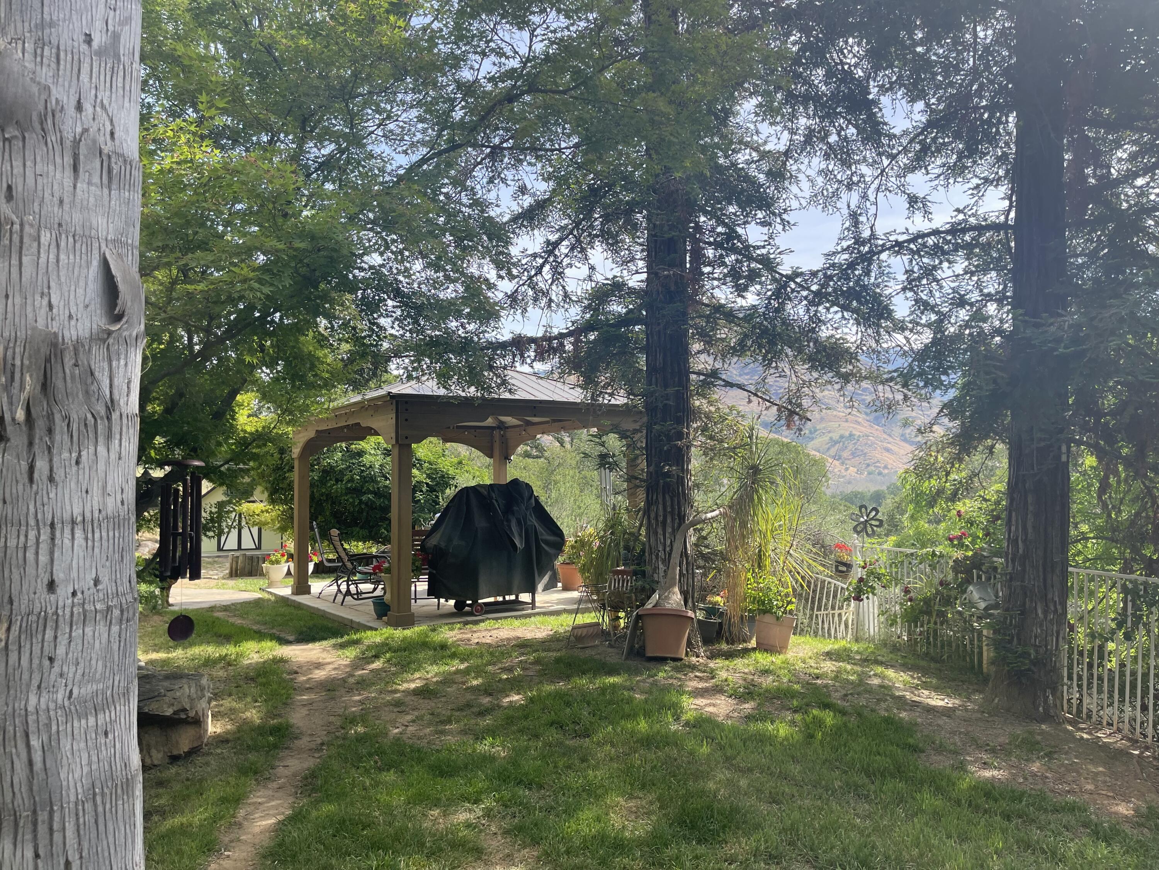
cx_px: 580
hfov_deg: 69.4
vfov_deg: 54.9
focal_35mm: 25
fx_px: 837
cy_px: 435
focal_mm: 5.1
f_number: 1.6
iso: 32
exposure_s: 1/1078
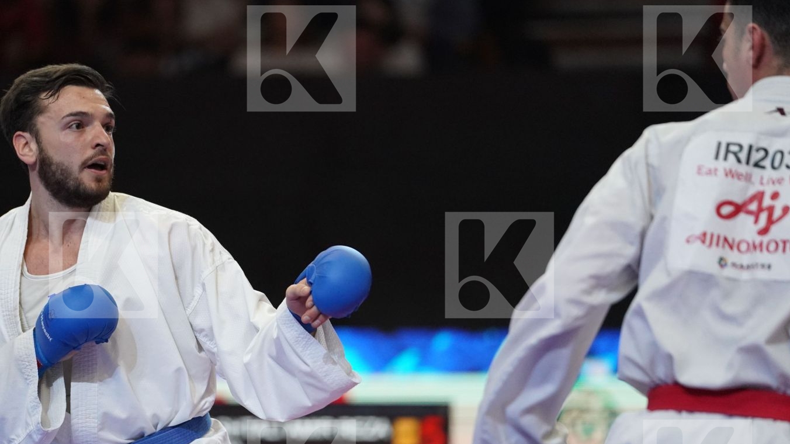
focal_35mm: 279
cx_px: 302
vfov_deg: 4.4
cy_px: 265
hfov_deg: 7.7
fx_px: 5843
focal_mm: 200
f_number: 2.8
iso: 5000
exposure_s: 1/1000
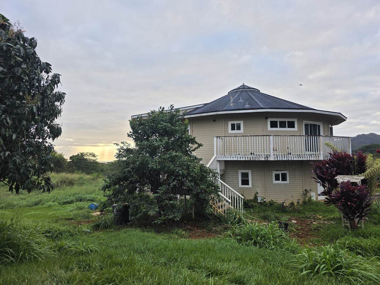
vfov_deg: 58.9
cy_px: 142
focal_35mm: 23
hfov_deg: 73.9
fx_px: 252
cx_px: 190
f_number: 1.7
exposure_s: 1/359
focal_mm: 6.3
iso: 25
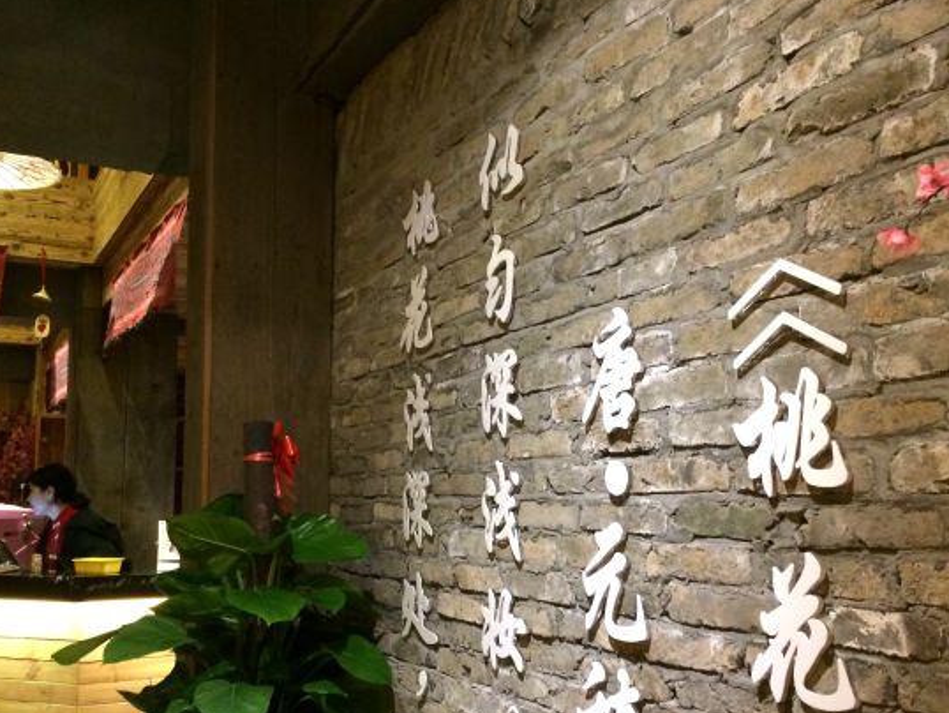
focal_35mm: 39
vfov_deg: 36.7
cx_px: 522
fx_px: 1070
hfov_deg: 47.8
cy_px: 423
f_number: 2.2
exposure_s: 1/20
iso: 320
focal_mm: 4.12
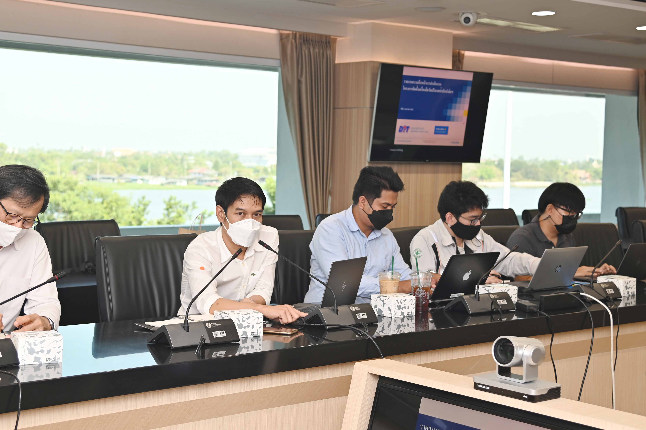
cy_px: 201
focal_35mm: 63
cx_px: 298
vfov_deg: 21.5
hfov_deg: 31.9
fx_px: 1130
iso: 200
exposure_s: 1/80
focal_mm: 48
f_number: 4.5
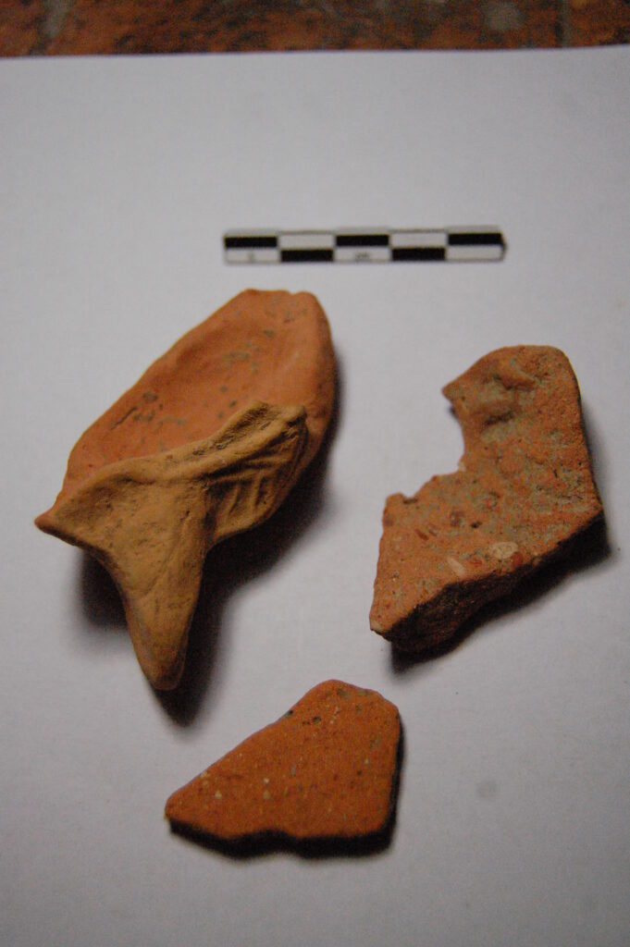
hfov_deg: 31.8
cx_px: 315
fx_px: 1104
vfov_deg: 46.4
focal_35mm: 42
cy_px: 474
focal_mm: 28
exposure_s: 1/4000
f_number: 4.2
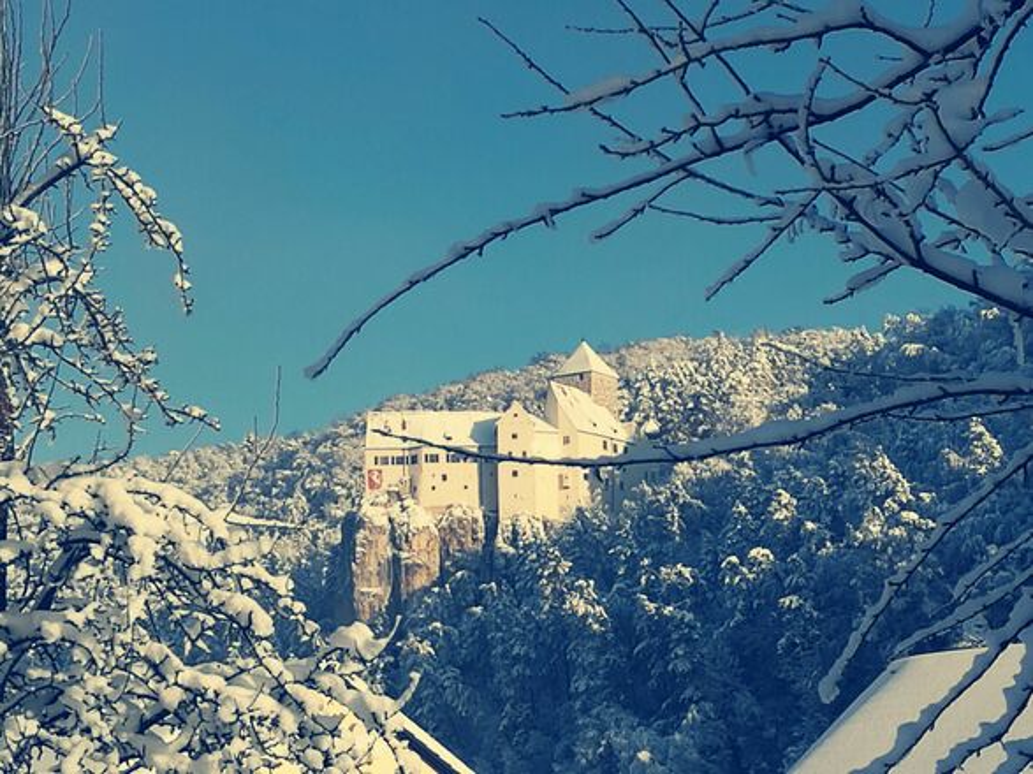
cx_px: 516
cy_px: 387
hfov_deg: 18.2
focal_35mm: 108
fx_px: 3222
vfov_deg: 13.7
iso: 50
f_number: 2.2
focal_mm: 4.5
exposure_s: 1/1208
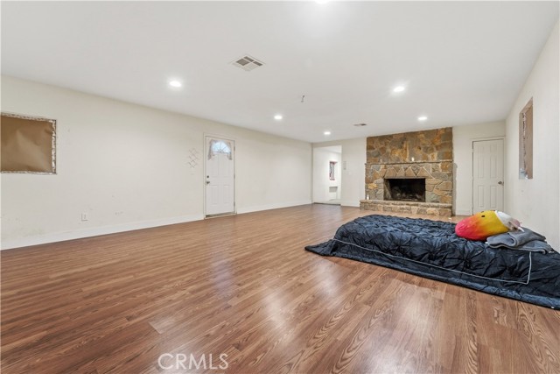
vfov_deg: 81.2
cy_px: 187
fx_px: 218
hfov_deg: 104.2
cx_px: 280
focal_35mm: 14
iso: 1600
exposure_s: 1/3
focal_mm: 14
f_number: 9
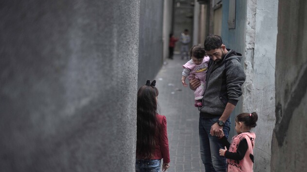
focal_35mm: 66
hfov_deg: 31.8
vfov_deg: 18.2
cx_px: 190
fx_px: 537
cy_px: 110
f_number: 1.4
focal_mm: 50
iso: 400
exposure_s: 1/320
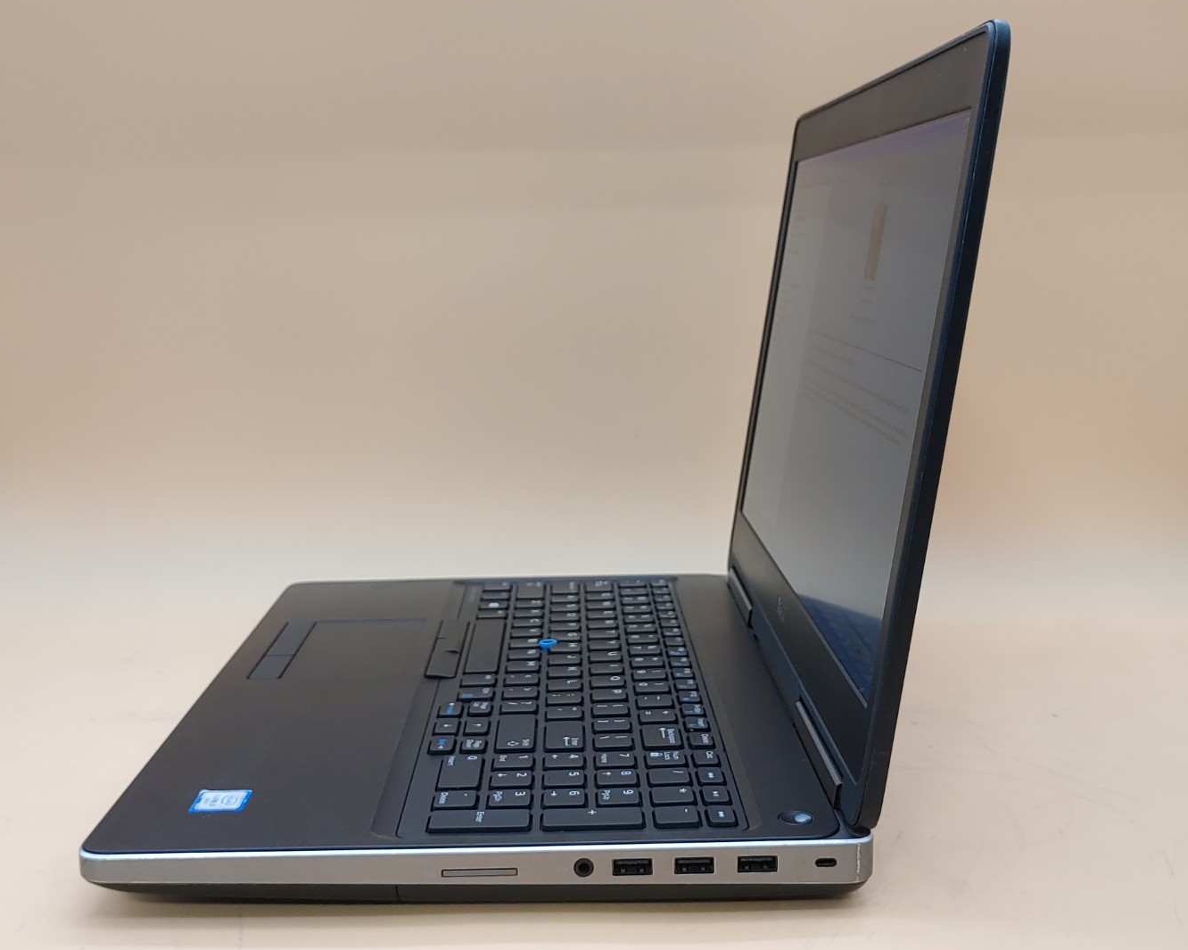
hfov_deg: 47.9
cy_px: 472
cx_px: 577
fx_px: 1336
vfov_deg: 39.1
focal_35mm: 38
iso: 50
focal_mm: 4.36
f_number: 1.8
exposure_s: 1/60
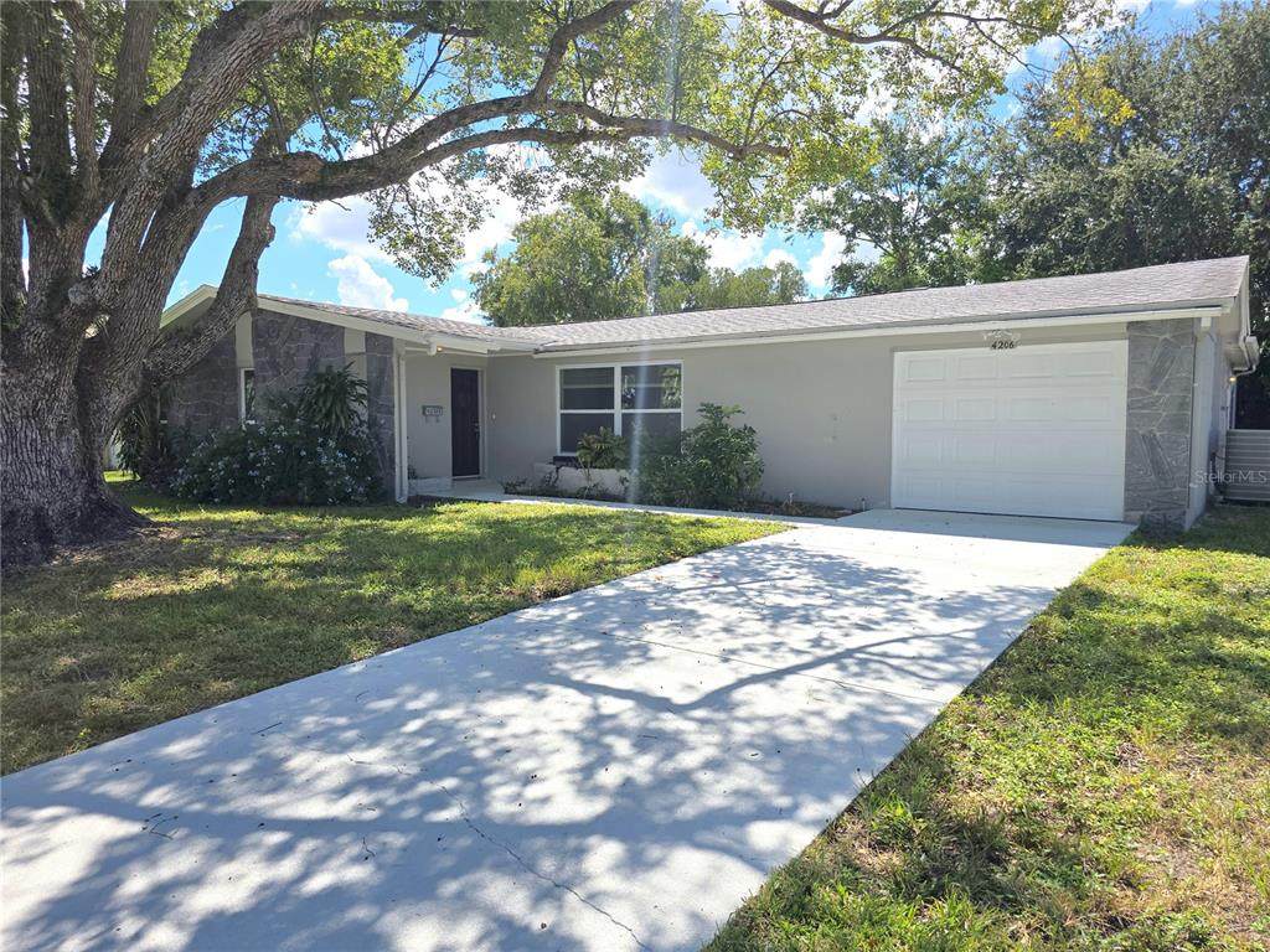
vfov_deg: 58.9
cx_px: 635
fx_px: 844
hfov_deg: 73.9
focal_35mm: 23
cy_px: 476
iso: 12
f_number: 1.7
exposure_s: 1/707
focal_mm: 6.3
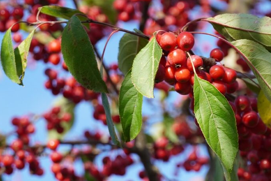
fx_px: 1454
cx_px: 186
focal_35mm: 193
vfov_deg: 7.1
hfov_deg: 10.6
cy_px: 77
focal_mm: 86
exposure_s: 1/1600
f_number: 5.6
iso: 1250
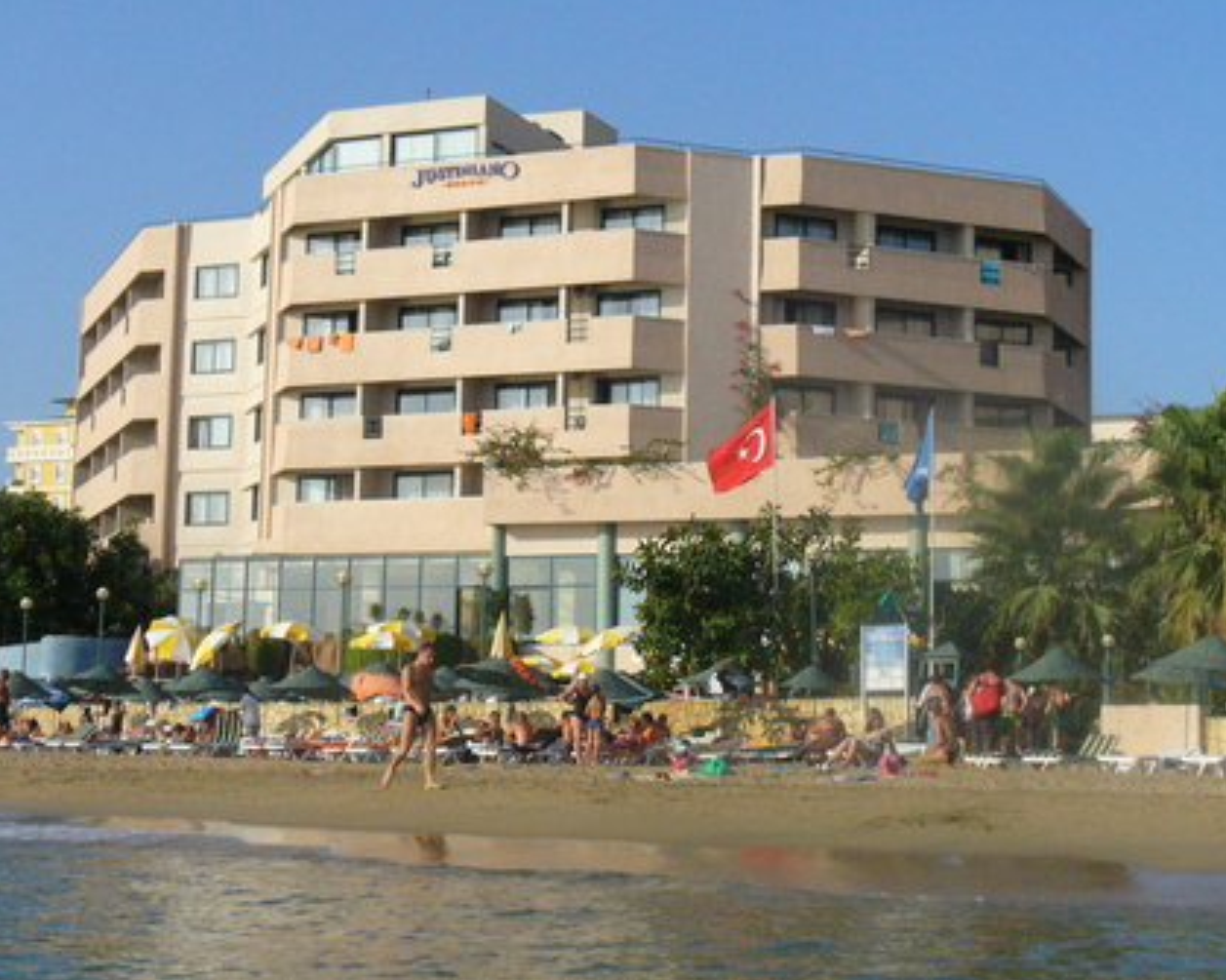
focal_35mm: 63
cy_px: 489
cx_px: 603
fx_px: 2285
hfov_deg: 30.0
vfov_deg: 24.2
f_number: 6.2
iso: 400
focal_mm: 9.9
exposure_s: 1/1300
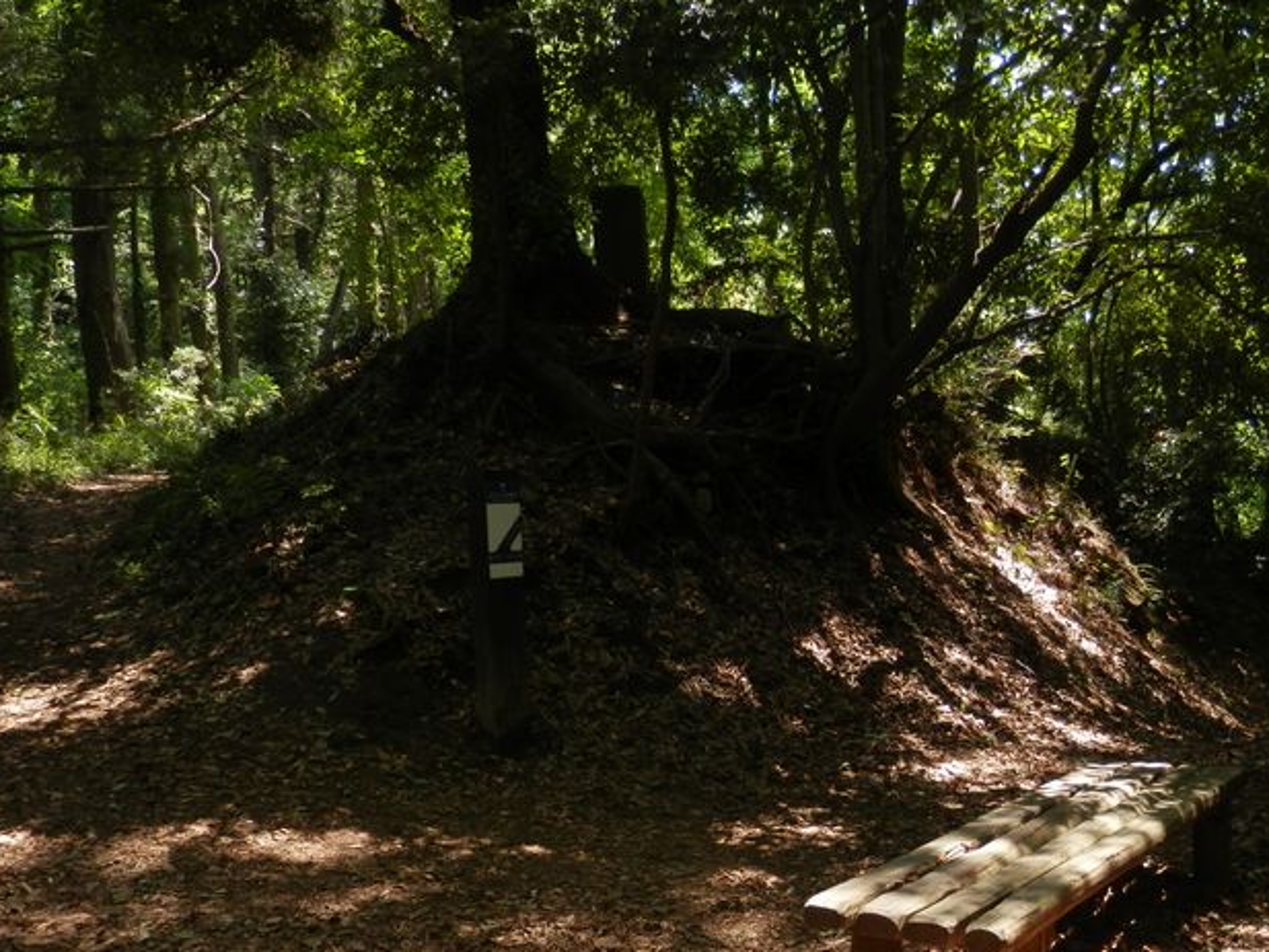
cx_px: 771
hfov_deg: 52.2
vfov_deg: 40.4
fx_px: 1283
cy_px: 598
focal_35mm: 35
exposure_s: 1/60
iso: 80
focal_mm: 5
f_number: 3.2
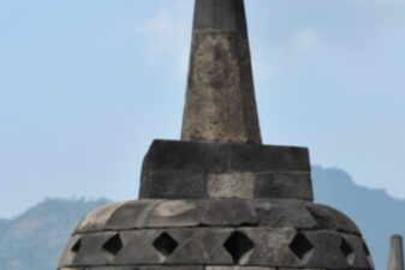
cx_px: 373
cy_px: 202
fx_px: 1170
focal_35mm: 104
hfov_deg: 19.2
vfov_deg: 13.1
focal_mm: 50
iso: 125
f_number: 9
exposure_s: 1/320
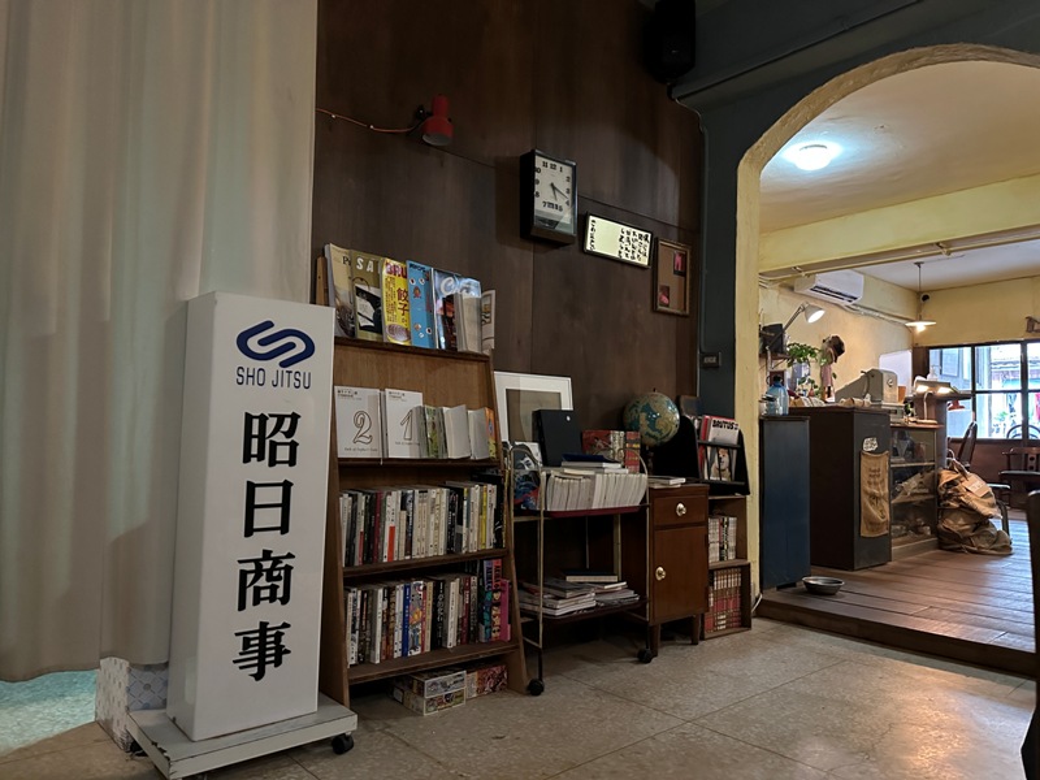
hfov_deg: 71.6
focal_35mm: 24
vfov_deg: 56.8
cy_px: 390
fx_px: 721
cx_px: 520
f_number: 1.78
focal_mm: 6.86
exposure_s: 1/30
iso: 1000
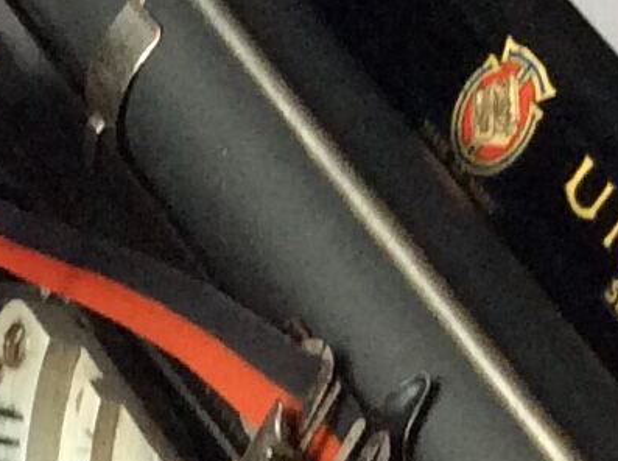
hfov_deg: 9.3
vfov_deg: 6.8
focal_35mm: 209
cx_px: -221
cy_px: 1033
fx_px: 3723
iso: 80
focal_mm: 3.3
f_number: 2.4
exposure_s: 1/25
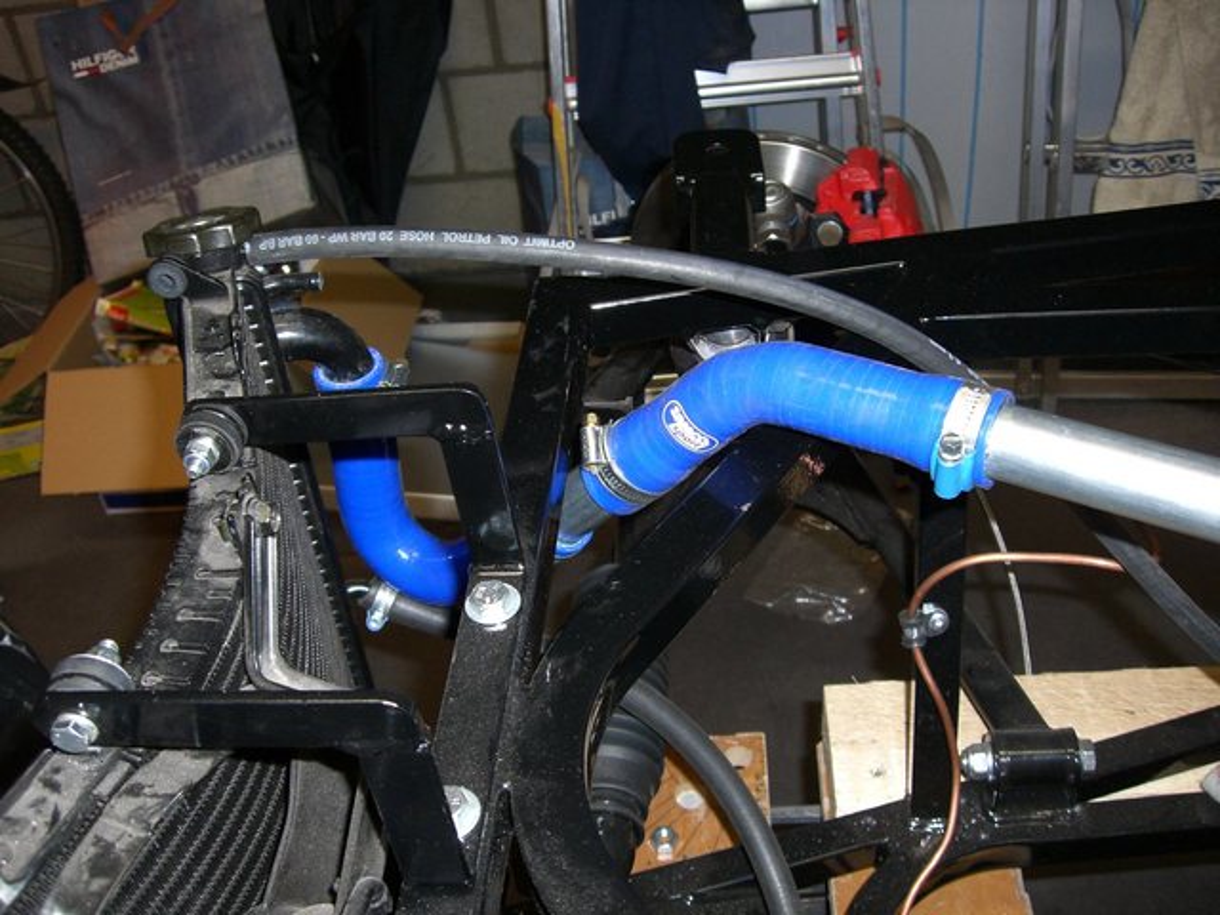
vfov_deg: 37.7
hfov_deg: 49.0
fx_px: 1339
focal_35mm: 38
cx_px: 610
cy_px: 458
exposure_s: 1/60
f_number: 2.7
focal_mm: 6.2
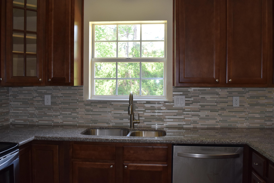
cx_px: 137
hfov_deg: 57.2
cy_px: 92
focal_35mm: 33
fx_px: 251
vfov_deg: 40.0
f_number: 5.6
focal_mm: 22
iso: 800
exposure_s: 1/125
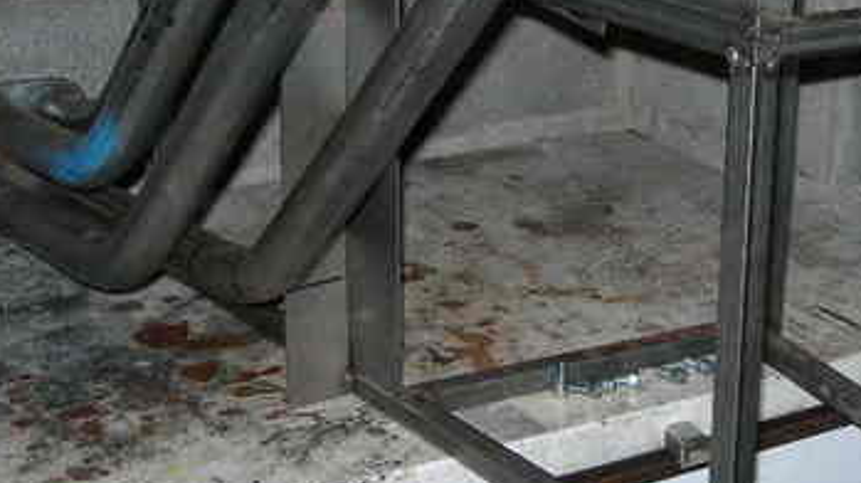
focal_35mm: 76
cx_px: 641
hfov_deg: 27.5
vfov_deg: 15.8
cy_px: 145
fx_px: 1734
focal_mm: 7.8
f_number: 2.8
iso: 50
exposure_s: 1/60.1
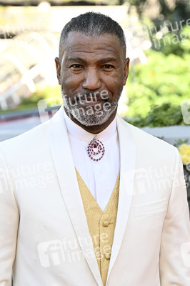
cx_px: 95
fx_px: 1071
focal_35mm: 135
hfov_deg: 10.1
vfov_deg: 15.2
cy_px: 143
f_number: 5.6
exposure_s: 1/320
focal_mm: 90
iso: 640
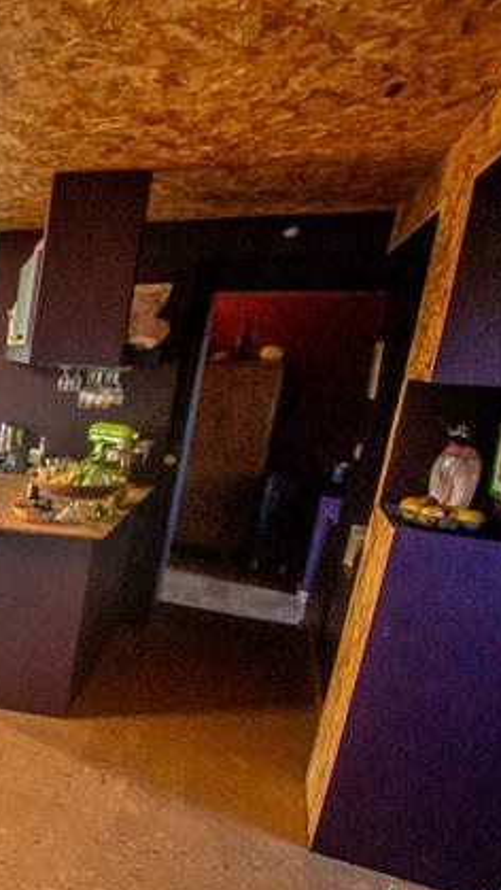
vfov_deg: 63.8
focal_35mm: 30
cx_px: -306
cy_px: 528
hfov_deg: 25.4
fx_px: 708
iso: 640
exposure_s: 1/60
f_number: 5
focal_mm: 10
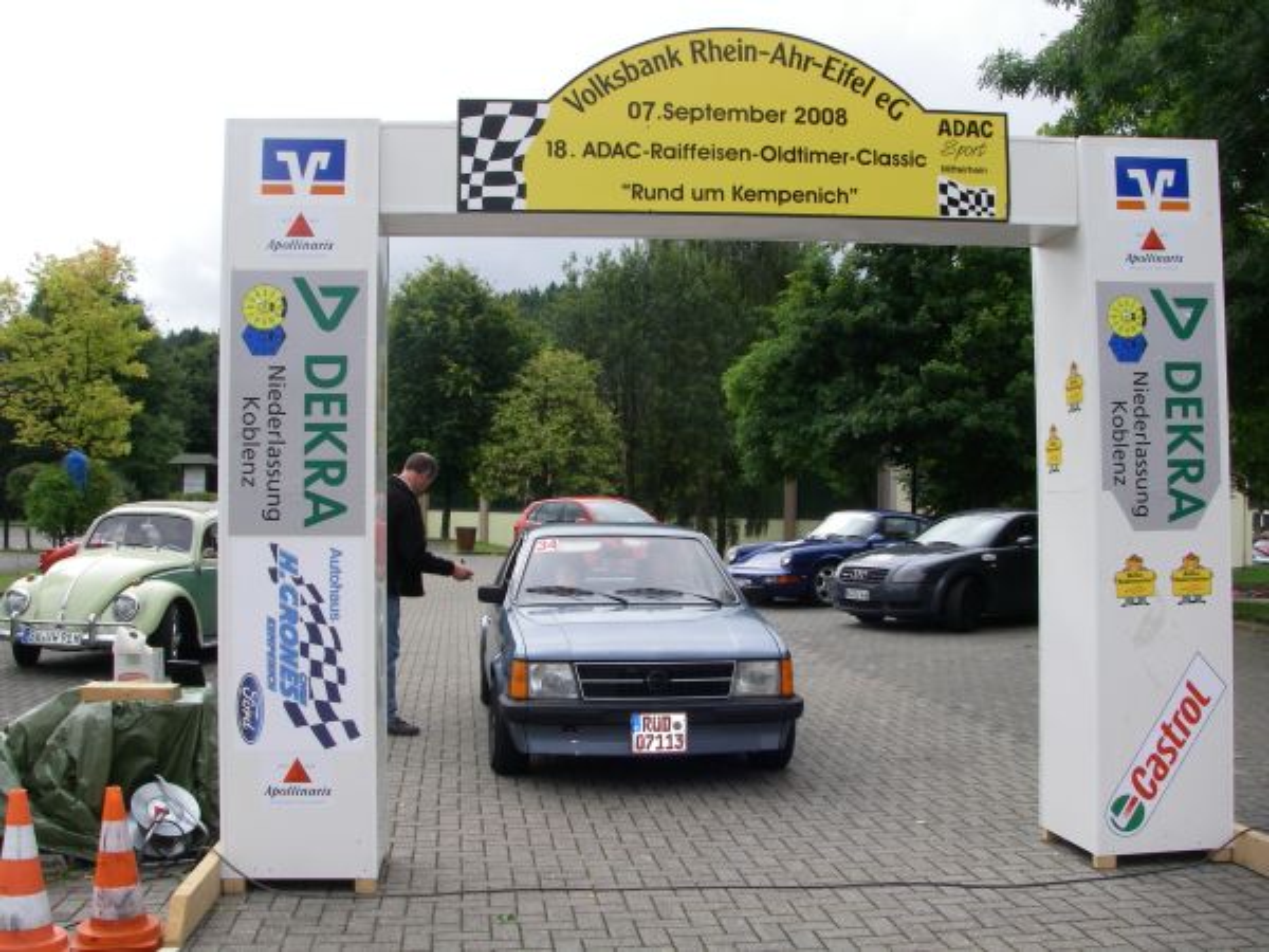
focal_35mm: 38
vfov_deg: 37.7
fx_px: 1393
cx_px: 634
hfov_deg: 49.0
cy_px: 476
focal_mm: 6.3
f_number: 6.6
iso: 64
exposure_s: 1/125
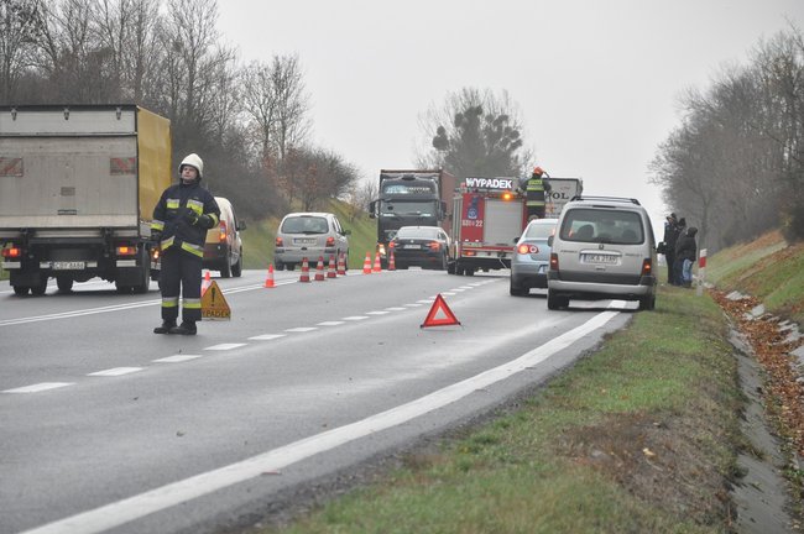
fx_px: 4518
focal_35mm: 202
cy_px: 267
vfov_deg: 6.8
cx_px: 402
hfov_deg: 10.2
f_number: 6
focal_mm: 135
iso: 1000
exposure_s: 1/200
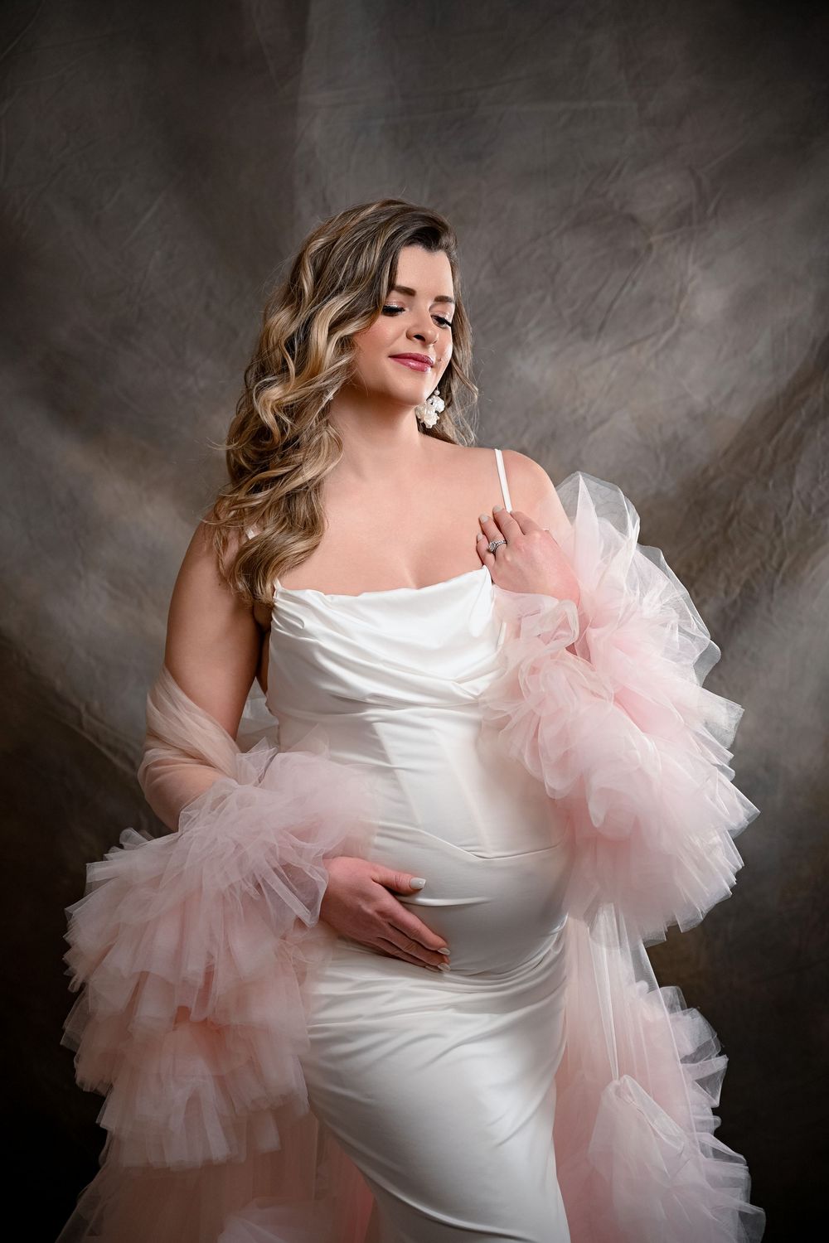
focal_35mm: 70
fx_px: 2418
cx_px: 414
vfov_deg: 28.8
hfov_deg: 19.5
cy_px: 622
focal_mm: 70
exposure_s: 1/200
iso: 640
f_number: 4
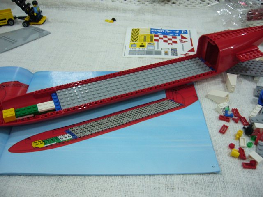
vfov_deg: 40.7
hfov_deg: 52.6
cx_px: 132
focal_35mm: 35
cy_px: 98
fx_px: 266
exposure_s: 1/10
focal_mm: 5.8
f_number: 2.8
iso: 200
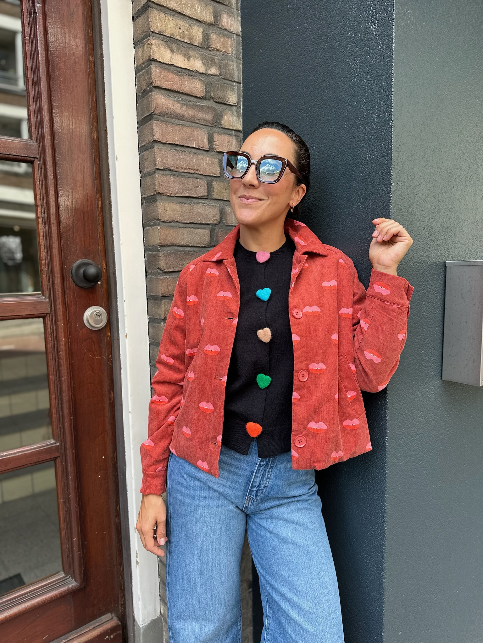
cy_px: 322
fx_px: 446
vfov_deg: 71.6
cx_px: 242
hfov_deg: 56.8
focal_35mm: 24
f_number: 1.78
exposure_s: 1/496
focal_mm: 6.86
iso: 80
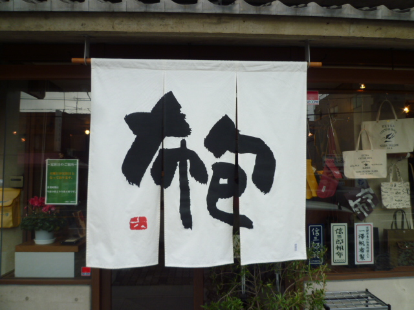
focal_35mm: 25
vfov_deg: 54.9
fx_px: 299
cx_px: 207
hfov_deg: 69.4
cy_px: 155
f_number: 4
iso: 80
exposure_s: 1/100
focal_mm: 4.5
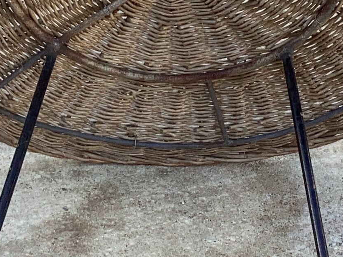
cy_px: 46
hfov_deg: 16.3
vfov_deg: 12.2
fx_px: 1199
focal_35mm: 121
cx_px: 217
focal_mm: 3.3
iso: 32
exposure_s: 1/120
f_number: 2.4
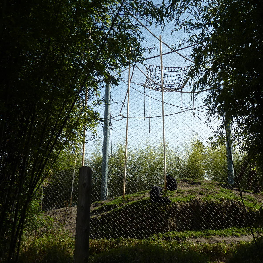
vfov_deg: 54.0
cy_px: 133
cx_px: 171
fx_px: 258
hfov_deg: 53.2
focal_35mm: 30
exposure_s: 1/500
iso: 80
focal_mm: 4.1
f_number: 3.5
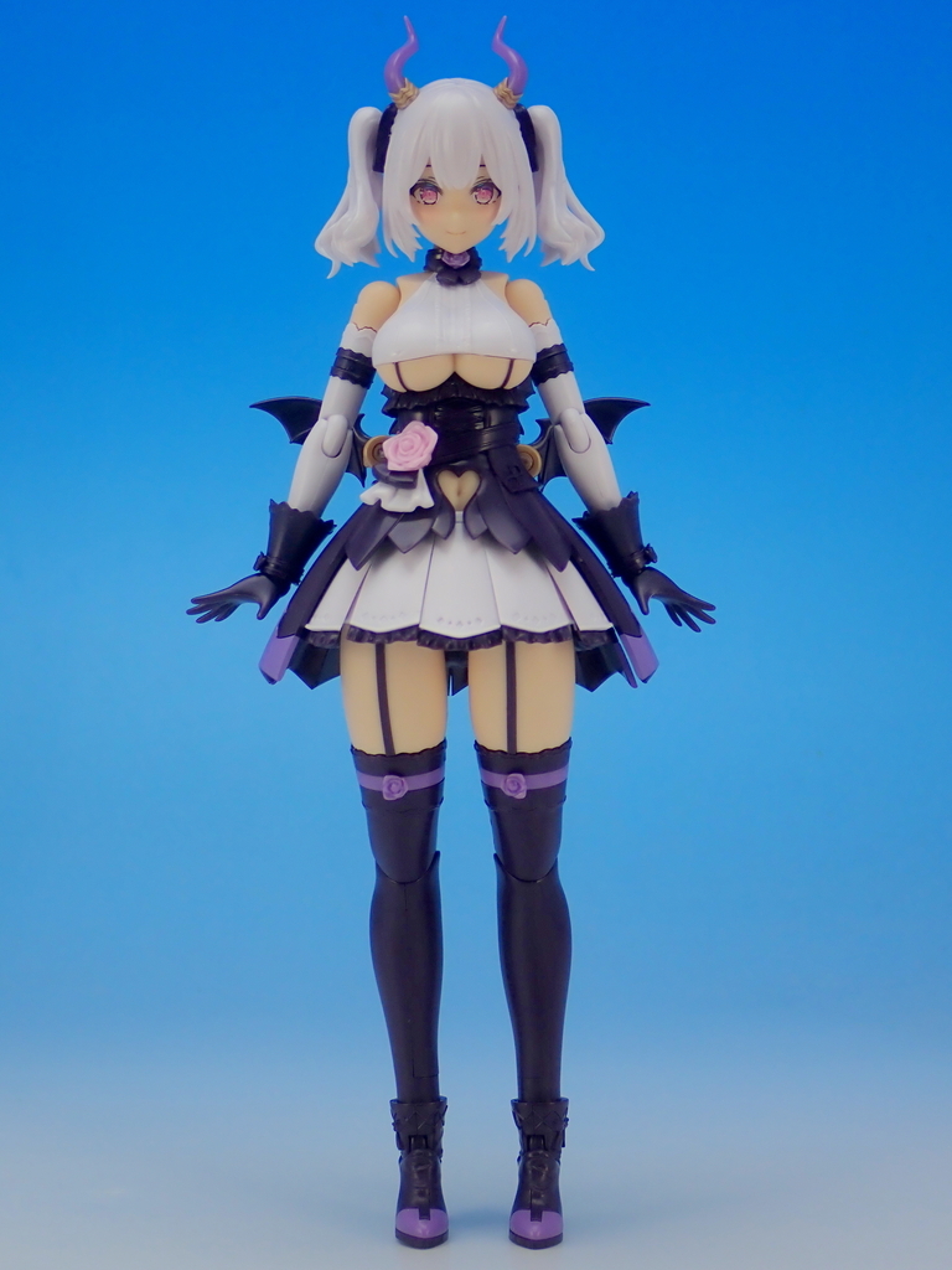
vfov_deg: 27.4
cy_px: 635
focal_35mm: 71
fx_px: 2603
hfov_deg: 20.7
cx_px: 476
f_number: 3.9
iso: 100
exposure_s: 1/25
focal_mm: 12.73
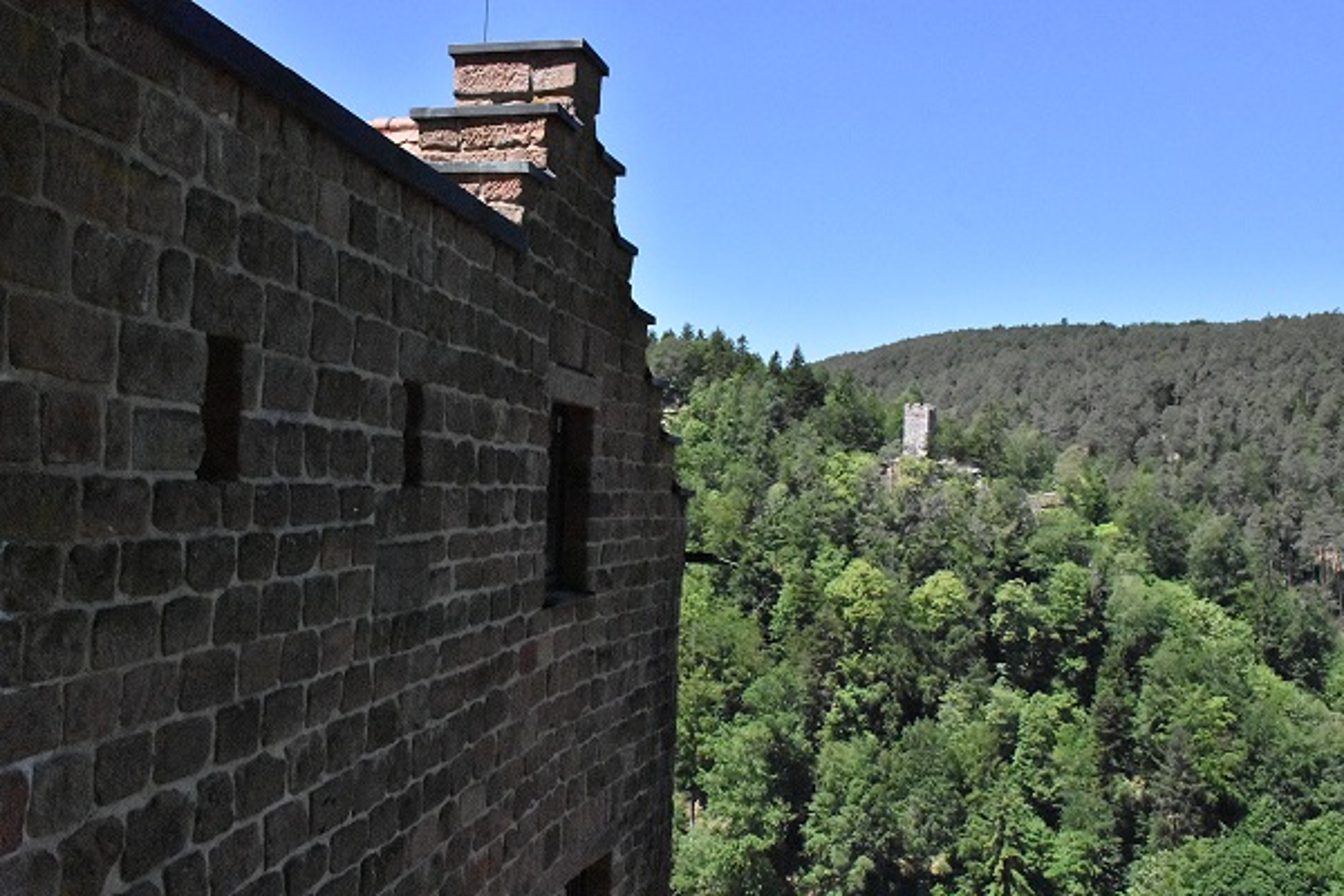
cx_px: 672
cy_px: 448
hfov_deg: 55.1
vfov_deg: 38.4
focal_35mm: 34
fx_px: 1288
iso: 11400
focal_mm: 23
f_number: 14
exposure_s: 1/8000
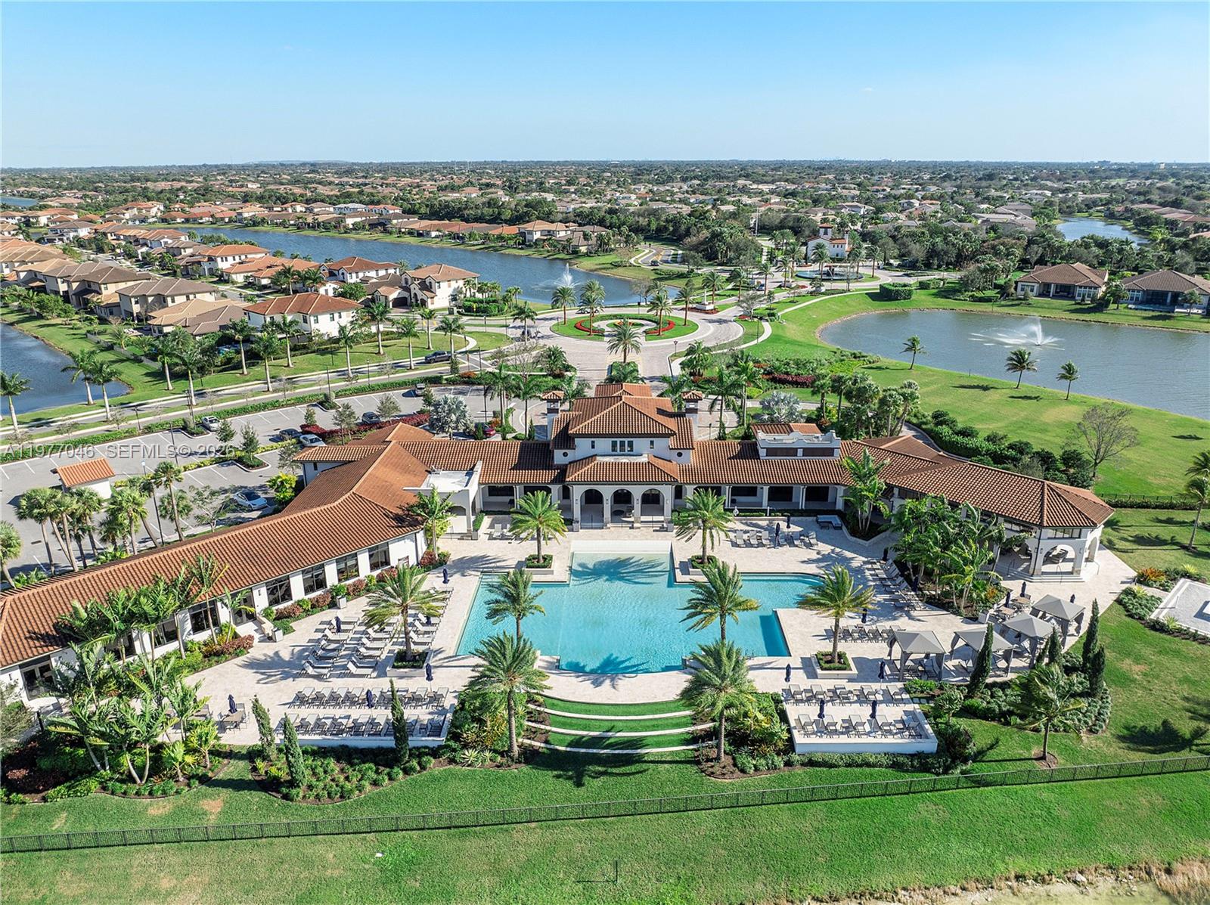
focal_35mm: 24
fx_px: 838
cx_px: 605
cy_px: 452
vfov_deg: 56.7
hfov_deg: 71.6
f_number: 2.8
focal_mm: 12.29
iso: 100
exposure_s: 1/1600
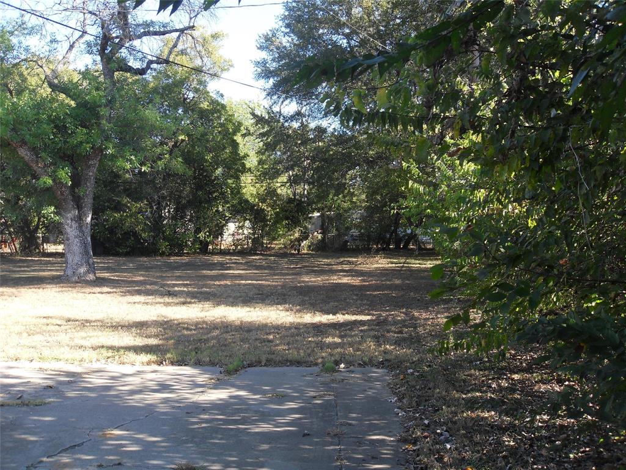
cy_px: 235
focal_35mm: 35
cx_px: 313
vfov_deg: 40.7
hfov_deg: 52.6
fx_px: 633
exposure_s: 1/125
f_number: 3.5
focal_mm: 6.3
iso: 80
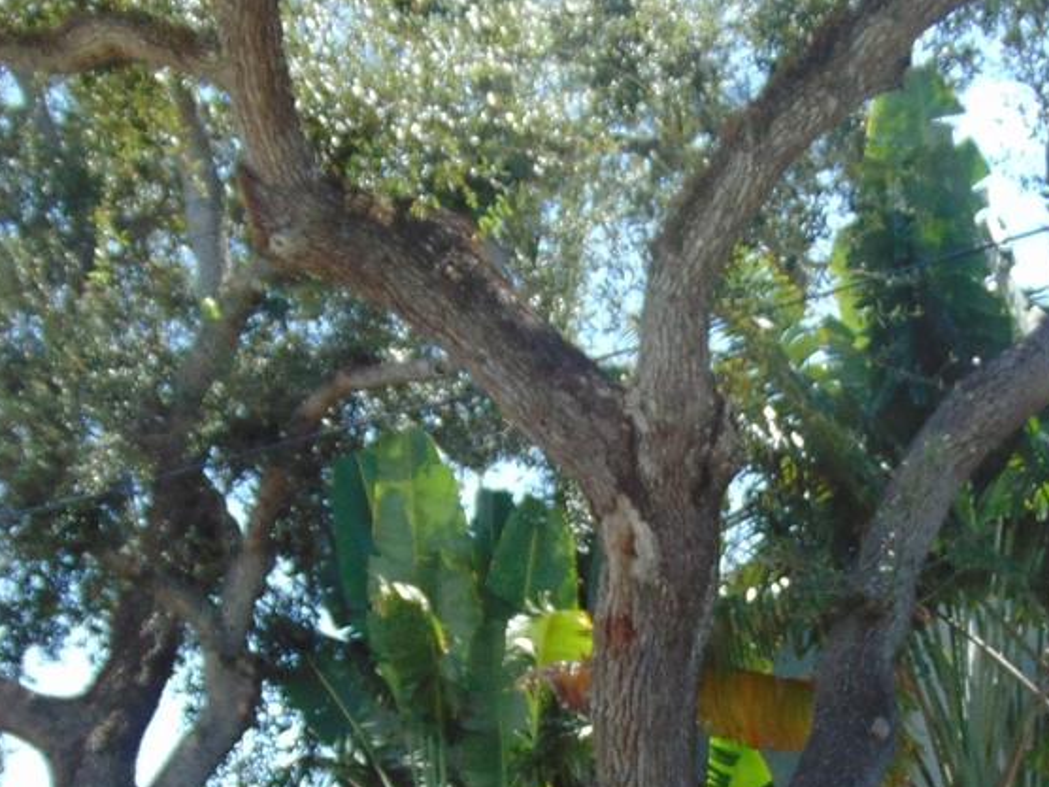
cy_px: 827
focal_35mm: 72
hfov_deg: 26.9
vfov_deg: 19.7
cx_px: 653
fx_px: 2182
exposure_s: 1/400
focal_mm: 4.5
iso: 80
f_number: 3
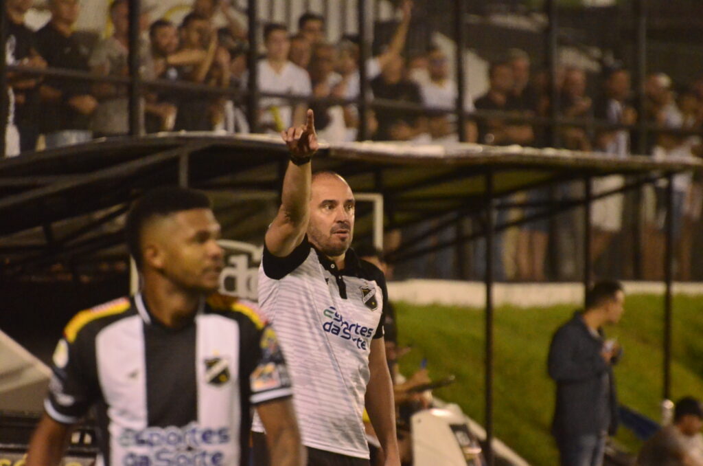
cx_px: 352
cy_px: 233
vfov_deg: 3.0
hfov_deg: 4.6
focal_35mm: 450
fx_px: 8768
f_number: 5.6
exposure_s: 1/250
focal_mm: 300
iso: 6400
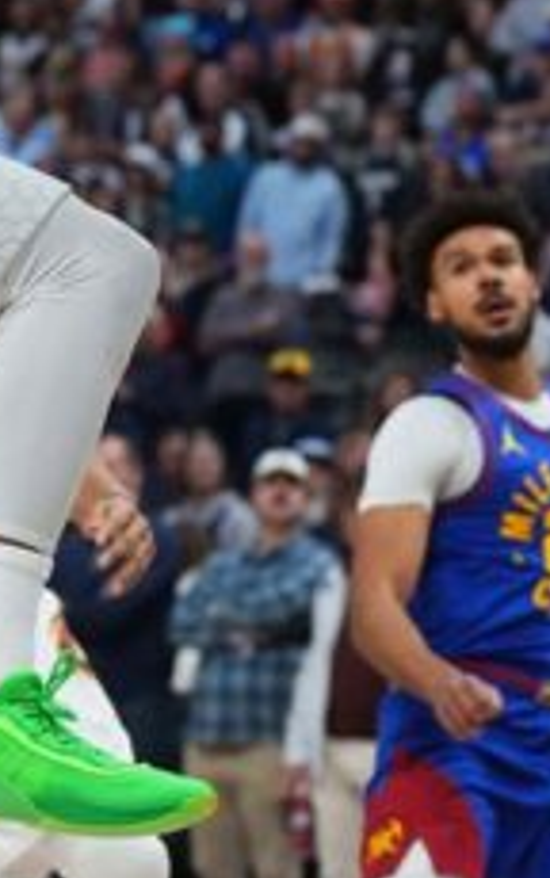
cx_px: -241
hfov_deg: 5.5
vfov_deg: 8.8
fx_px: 5701
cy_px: 130
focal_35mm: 238
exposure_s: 1/2500
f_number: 2.8
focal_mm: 70
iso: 4000
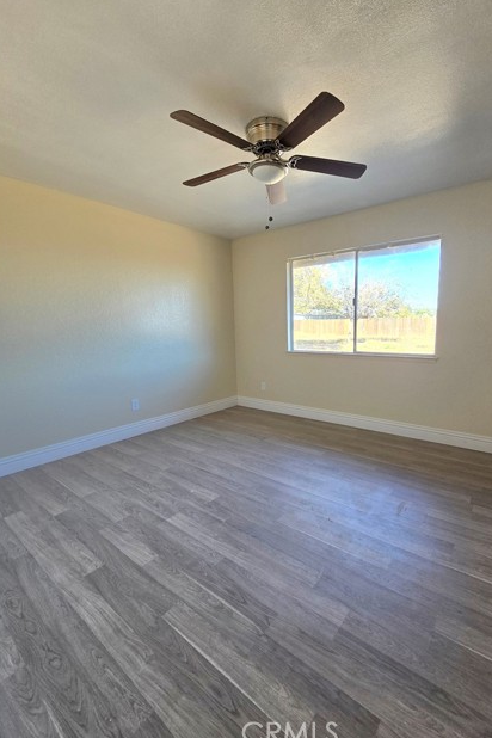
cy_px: 368
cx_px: 275
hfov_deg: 80.9
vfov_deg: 104.3
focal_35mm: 14
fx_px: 287
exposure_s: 1/120
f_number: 2.2
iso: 64
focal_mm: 2.2
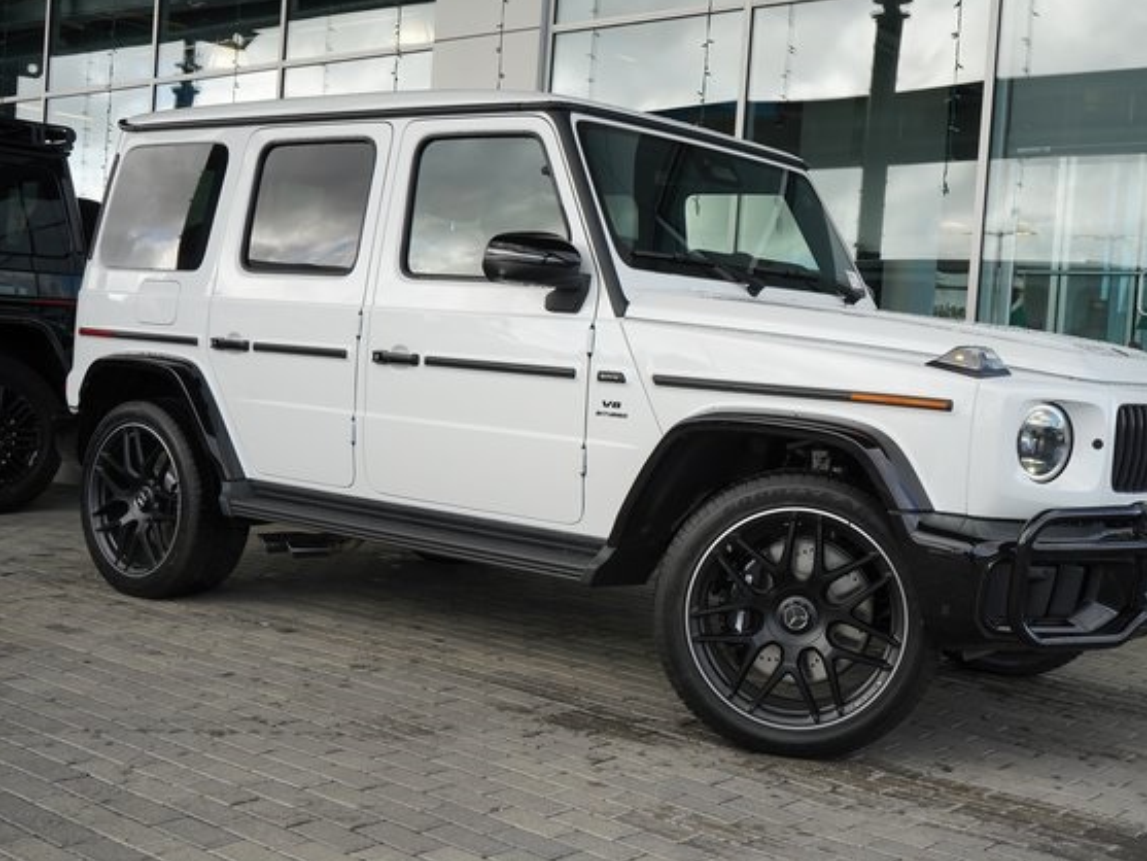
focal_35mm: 42
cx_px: 655
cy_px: 427
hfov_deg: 44.7
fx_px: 1392
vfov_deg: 34.4
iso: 800
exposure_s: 1/500
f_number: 8
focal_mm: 38
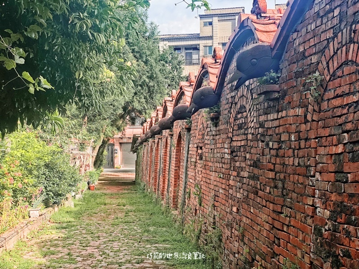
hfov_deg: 36.8
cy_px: 134
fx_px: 539
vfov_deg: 28.0
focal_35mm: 52
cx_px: 180
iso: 20
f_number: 2
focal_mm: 6
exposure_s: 1/1370
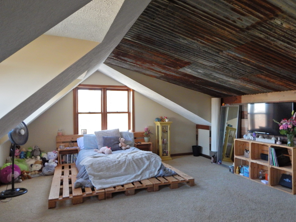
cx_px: 157
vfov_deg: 56.8
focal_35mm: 24
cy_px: 114
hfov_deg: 71.5
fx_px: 205
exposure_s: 1/30
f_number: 3
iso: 360
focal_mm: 4
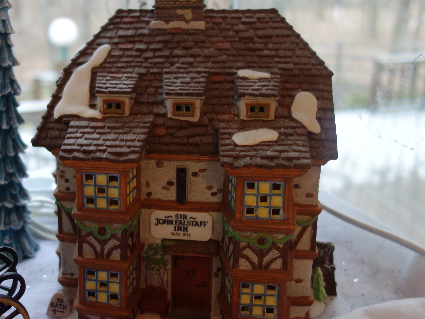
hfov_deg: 41.6
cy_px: 134
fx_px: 540
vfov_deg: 32.8
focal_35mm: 44
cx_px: 103
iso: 125
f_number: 1.8
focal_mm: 10.4
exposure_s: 1/40
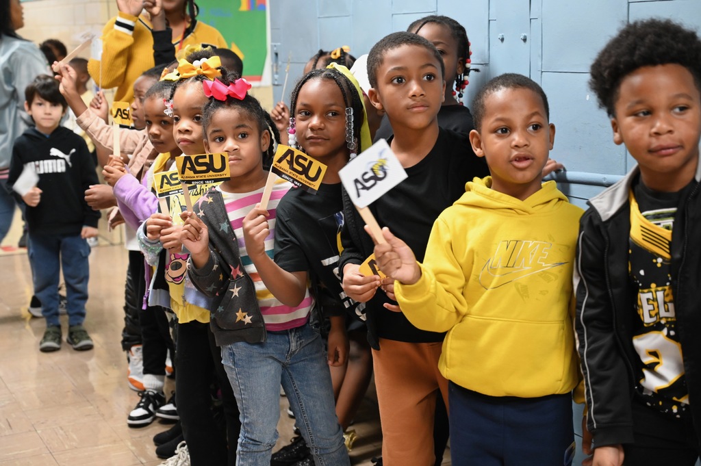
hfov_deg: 36.9
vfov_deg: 25.0
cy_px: 233
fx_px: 1051
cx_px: 350
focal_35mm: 54
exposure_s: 1/80
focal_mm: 54
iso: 3200
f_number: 4
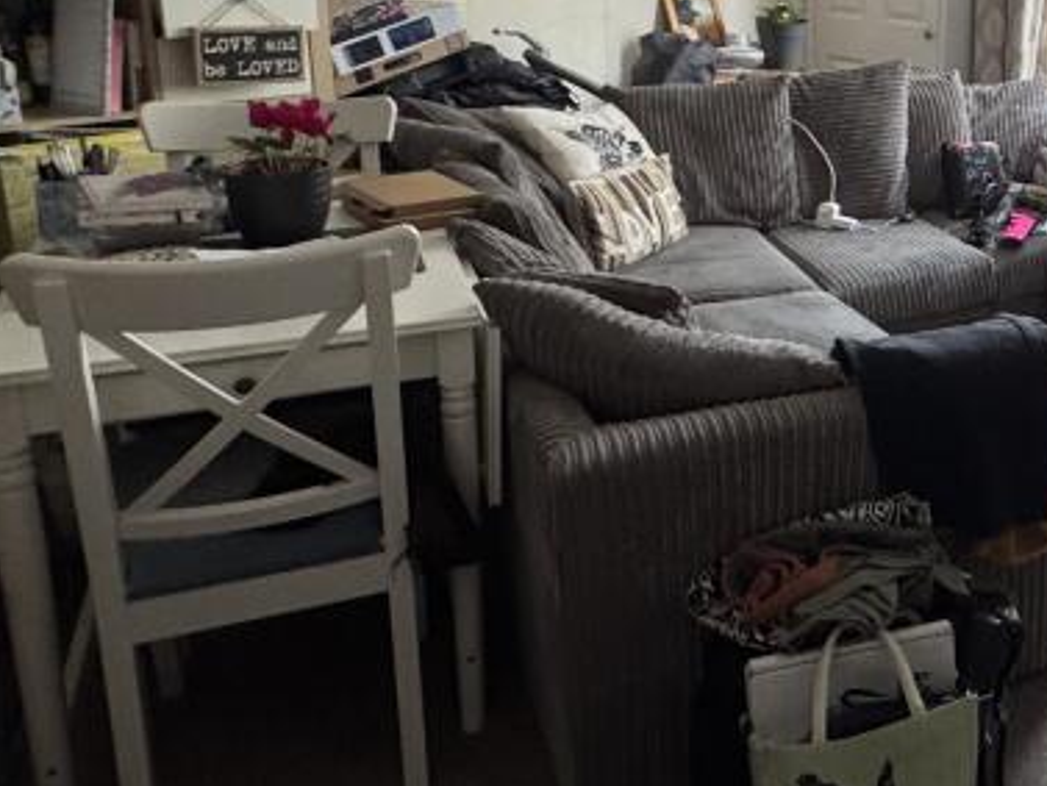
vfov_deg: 36.6
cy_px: 175
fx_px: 1150
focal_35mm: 38
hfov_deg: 42.4
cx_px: 1044
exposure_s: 1/64
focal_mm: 2.22
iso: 320
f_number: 2.2
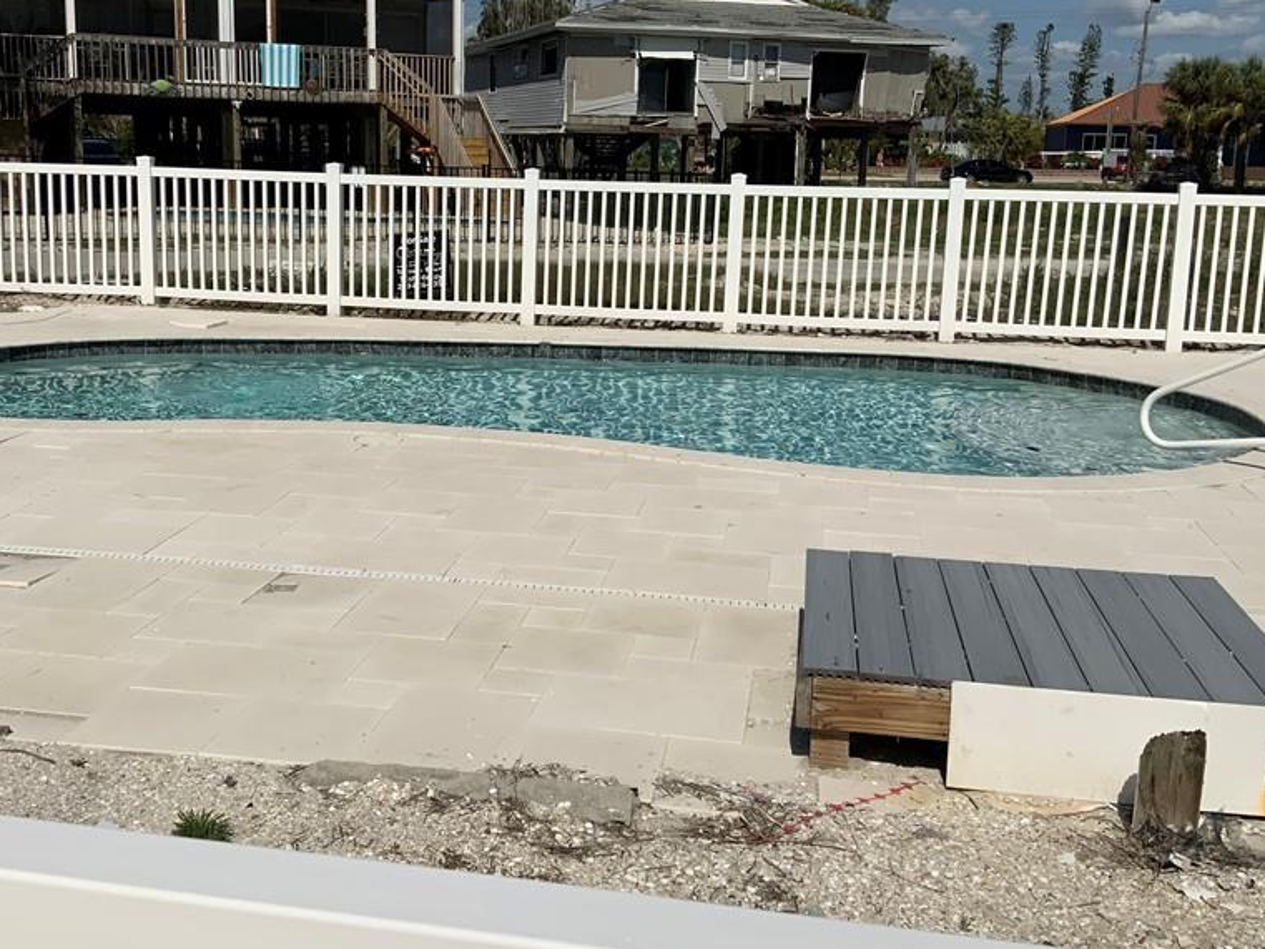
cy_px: 412
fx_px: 1425
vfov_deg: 36.8
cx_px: 555
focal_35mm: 39
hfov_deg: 47.8
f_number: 1.8
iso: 20
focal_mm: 3
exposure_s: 1/8621
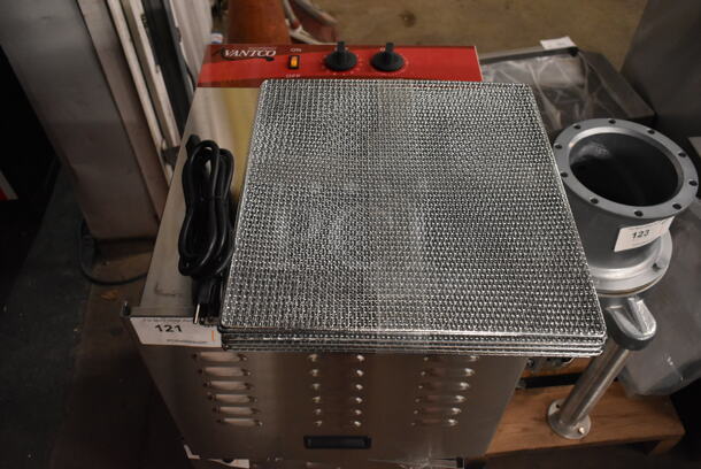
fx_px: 614
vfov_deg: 41.8
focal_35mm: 32
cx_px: 350
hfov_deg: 59.4
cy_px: 234
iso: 3200
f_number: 3.8
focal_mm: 21
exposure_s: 1/125
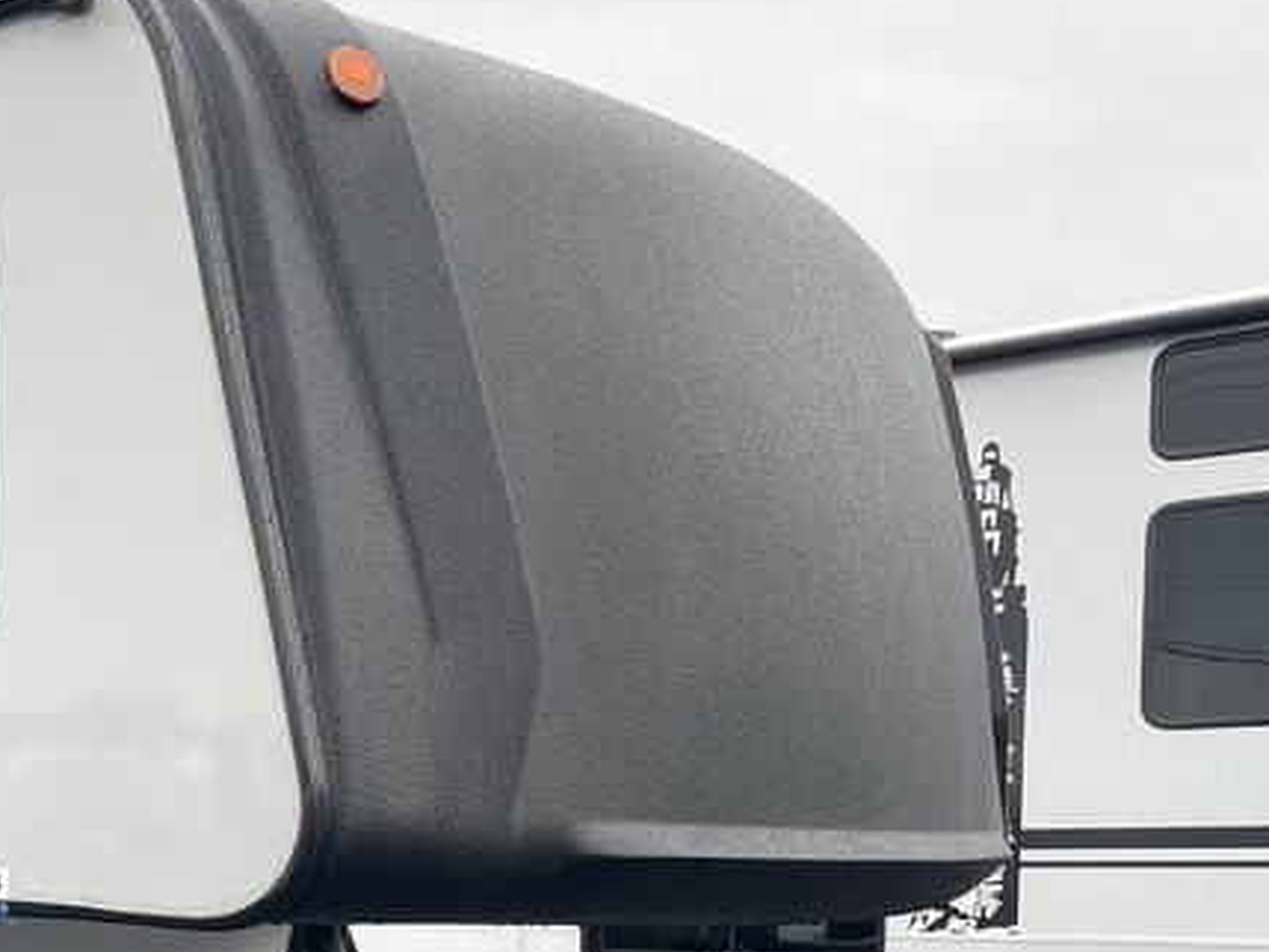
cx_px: -228
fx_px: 2274
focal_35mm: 62
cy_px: 1044
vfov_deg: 22.4
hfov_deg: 27.6
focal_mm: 4.2
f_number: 1.6
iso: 32
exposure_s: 1/157
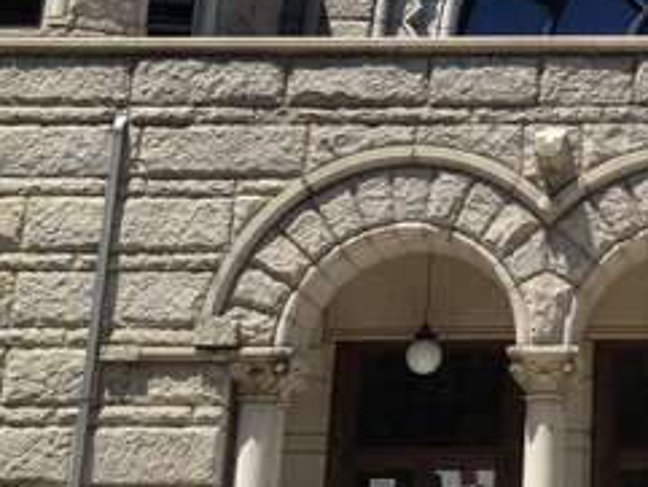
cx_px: 696
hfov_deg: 16.5
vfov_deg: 12.4
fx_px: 2173
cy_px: -145
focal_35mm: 116
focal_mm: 4.28
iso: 50
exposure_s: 1/1022
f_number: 2.4
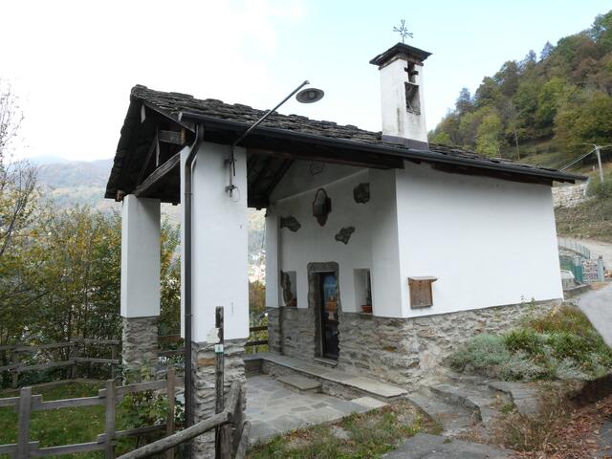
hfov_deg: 71.6
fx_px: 424
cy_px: 230
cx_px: 306
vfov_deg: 56.8
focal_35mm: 24
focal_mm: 4.3
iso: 80
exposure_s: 1/80
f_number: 5
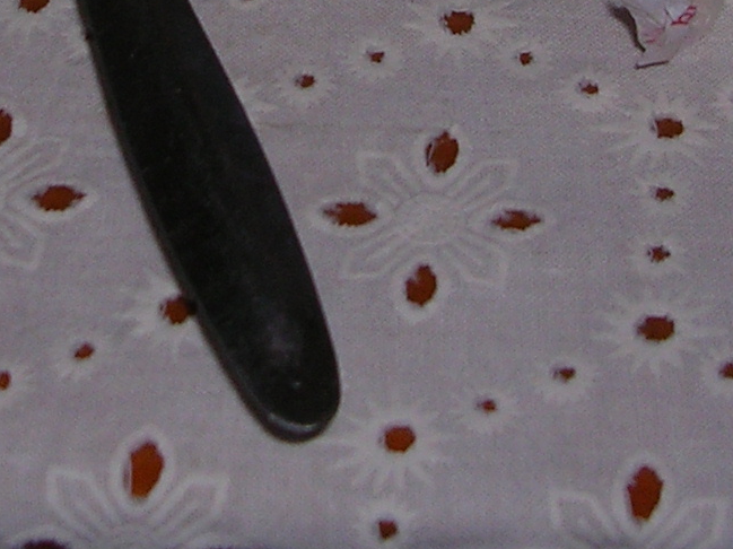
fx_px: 2540
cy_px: -304
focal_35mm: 120
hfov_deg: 16.4
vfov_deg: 11.7
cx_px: 228
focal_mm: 5.8
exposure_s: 1/60.1
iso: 50
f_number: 2.8
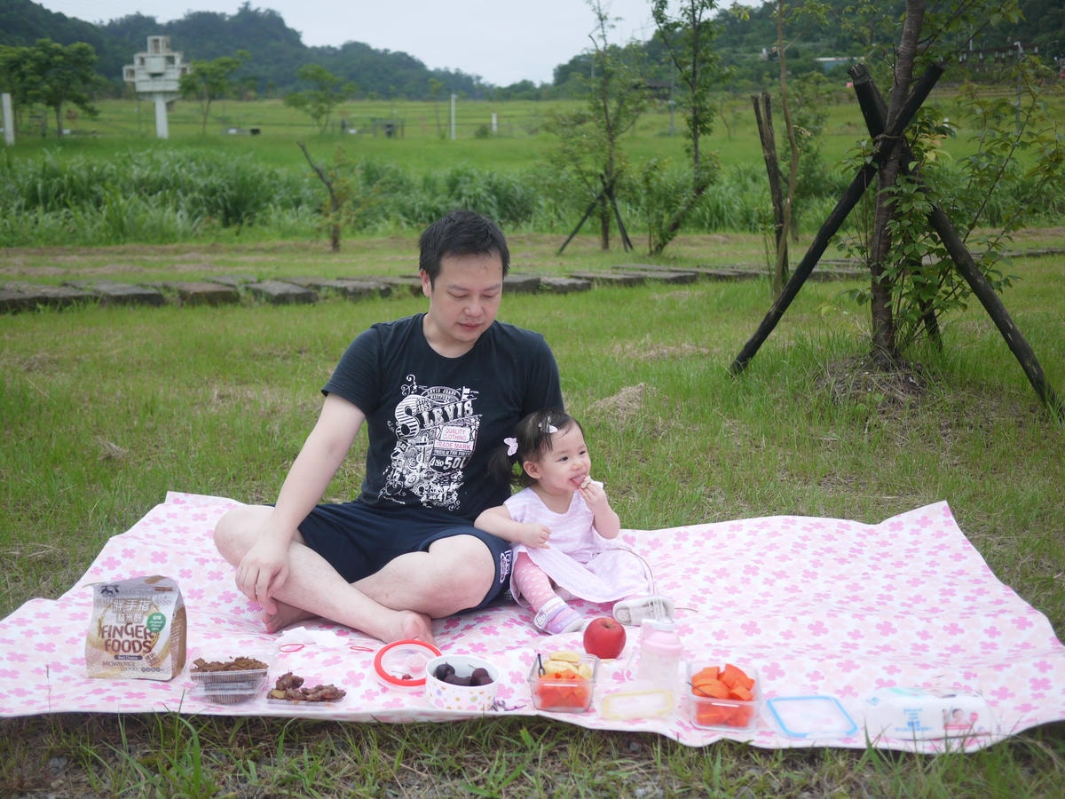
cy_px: 400
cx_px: 532
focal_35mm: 40
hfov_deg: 46.8
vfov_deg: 36.0
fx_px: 1231
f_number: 2
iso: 160
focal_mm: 20
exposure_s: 1/800
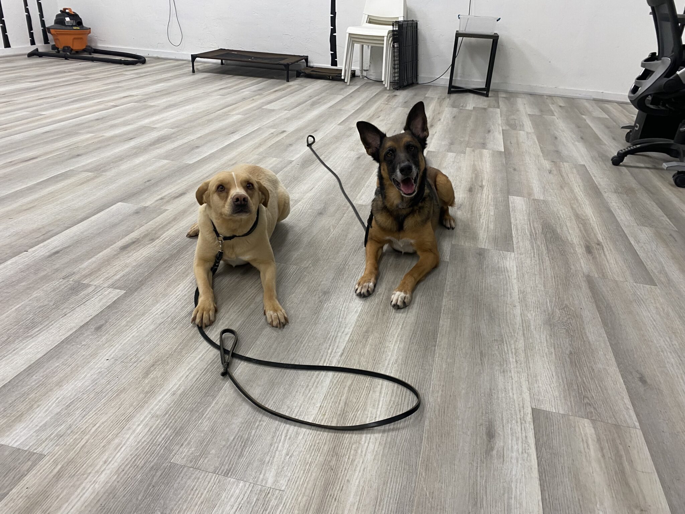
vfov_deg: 53.1
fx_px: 515
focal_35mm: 26
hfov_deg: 67.3
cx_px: 342
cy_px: 257
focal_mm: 4.25
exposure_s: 1/62
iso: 80
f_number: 1.8
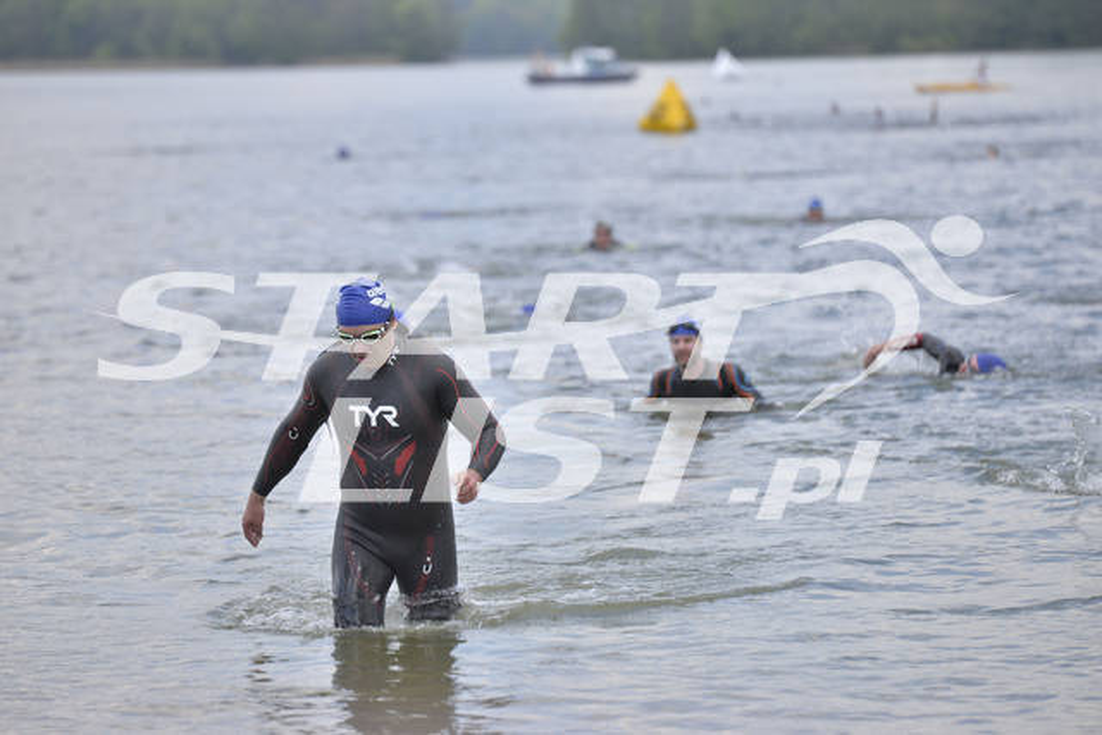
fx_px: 5664
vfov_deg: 7.4
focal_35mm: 185
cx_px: 551
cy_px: 368
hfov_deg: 11.1
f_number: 4
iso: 400
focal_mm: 185
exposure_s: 1/3200
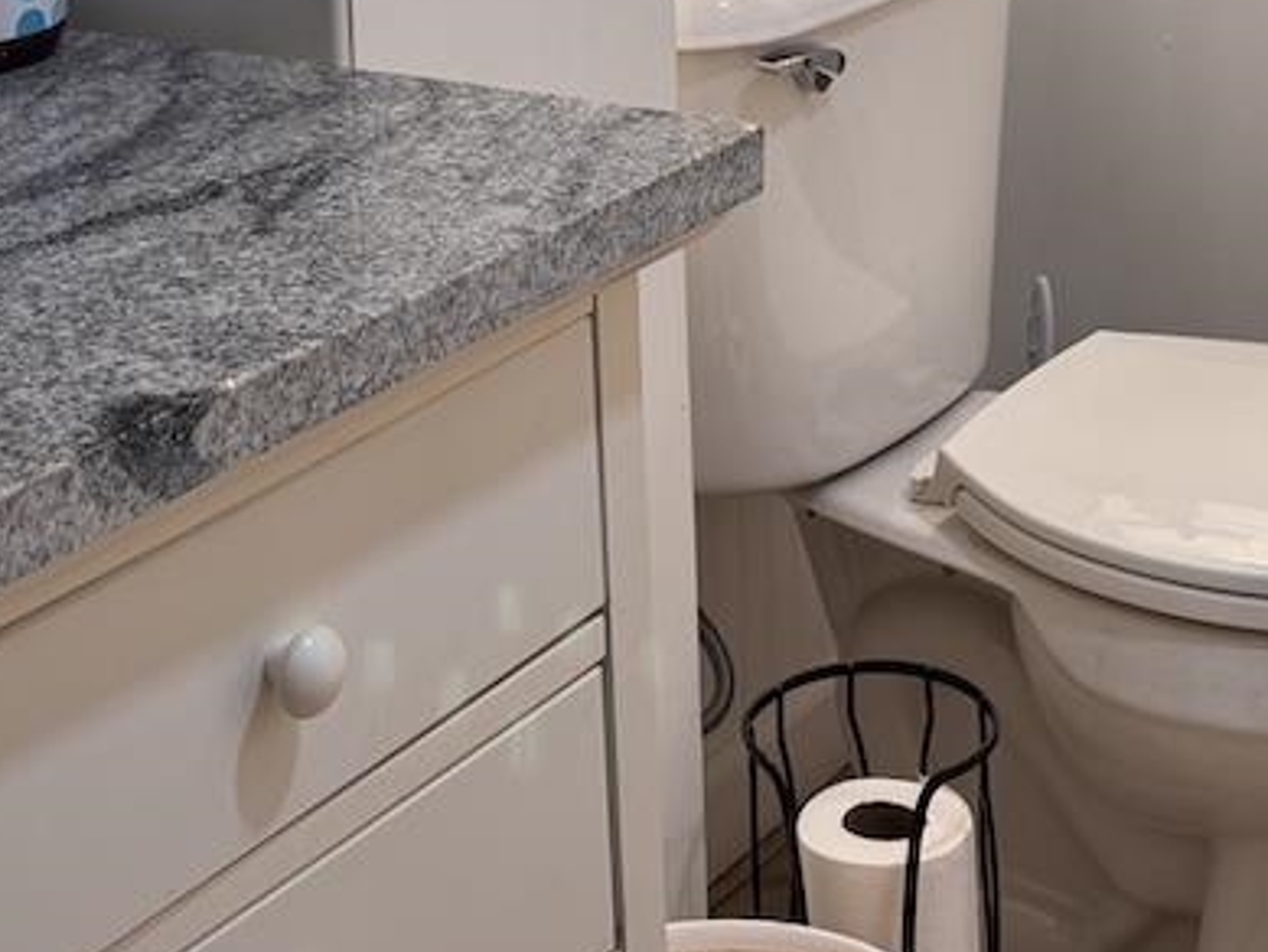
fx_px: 2895
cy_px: -362
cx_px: 812
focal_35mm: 79
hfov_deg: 24.6
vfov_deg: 17.3
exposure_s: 1/120
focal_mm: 6.76
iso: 80
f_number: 1.78
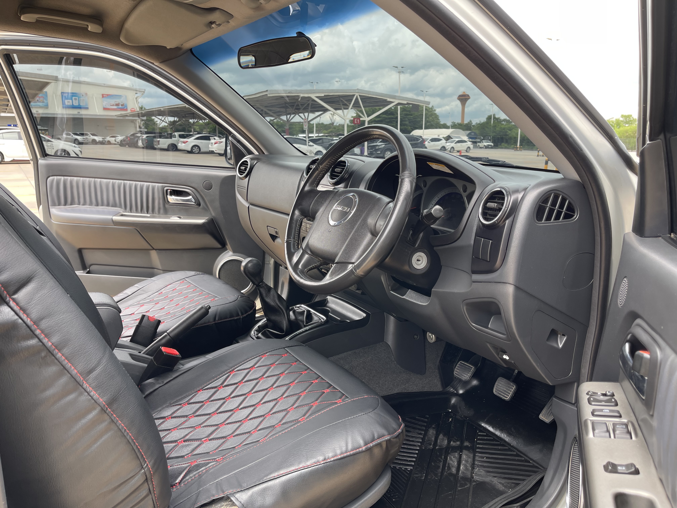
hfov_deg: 69.4
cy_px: 254
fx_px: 489
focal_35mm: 25
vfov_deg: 54.9
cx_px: 338
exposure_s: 1/314
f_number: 1.6
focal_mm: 5.1
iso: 32
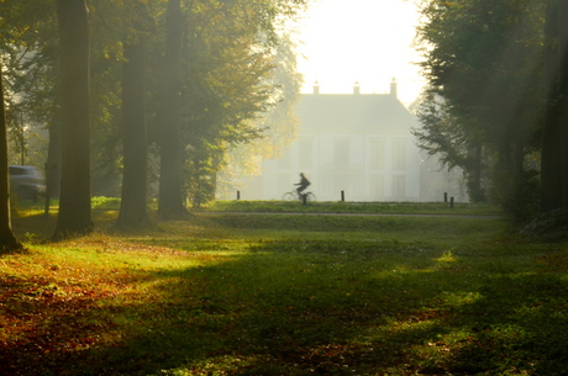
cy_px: 188
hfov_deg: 17.5
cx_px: 284
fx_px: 1843
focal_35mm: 117
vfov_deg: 11.7
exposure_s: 1/30
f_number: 36
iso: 400
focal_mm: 78
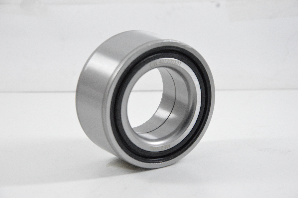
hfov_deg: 13.1
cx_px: 149
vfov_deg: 8.7
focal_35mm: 158
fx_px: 1303
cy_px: 99
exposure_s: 1/100
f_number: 8
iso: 3200
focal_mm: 105
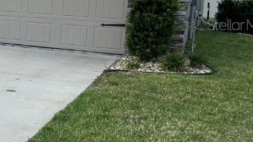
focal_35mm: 76
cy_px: 24
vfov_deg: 15.8
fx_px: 510
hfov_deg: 23.8
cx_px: -93
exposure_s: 1/2967
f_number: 1.78
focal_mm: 6.86
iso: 80
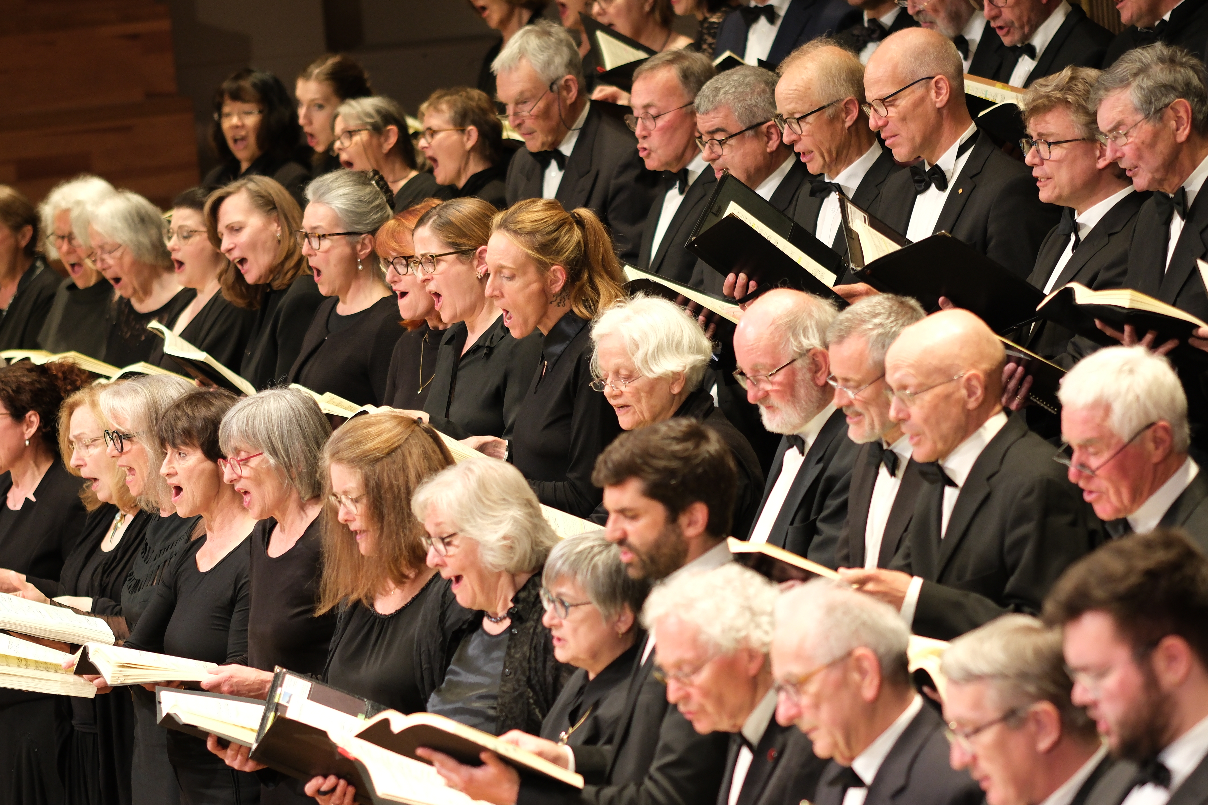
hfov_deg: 10.7
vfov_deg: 7.2
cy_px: 402
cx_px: 662
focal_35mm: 192
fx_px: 6442
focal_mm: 90
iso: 800
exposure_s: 1/125
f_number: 2
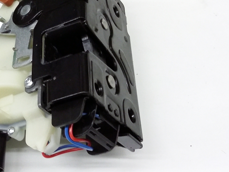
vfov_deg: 24.0
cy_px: 71
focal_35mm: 61
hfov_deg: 31.0
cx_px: 51
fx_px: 404
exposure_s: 1/15
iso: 250
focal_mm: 3.4
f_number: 2.4
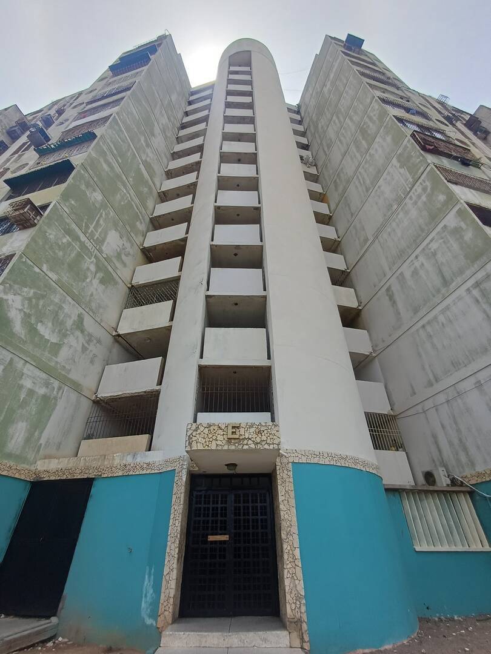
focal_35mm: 16
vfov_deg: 94.5
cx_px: 246
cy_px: 327
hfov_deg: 78.1
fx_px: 303
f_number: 2.2
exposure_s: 1/1227
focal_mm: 1.64
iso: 40
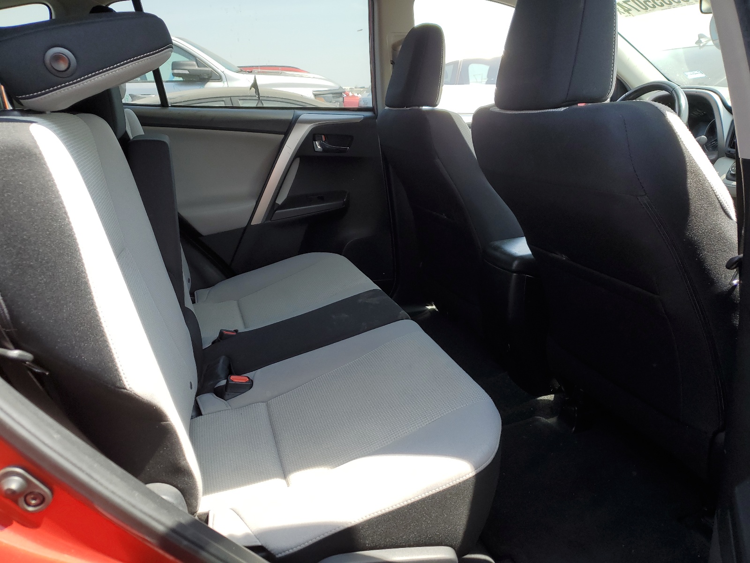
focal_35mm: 26
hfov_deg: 67.3
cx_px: 375
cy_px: 282
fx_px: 563
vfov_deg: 53.1
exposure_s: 1/455
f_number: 1.5
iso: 50
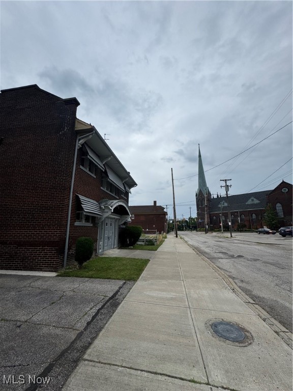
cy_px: 196
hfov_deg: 85.7
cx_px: 146
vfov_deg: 102.1
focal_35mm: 14
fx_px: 158
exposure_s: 1/3906
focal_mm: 2.22
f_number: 2.2
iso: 50
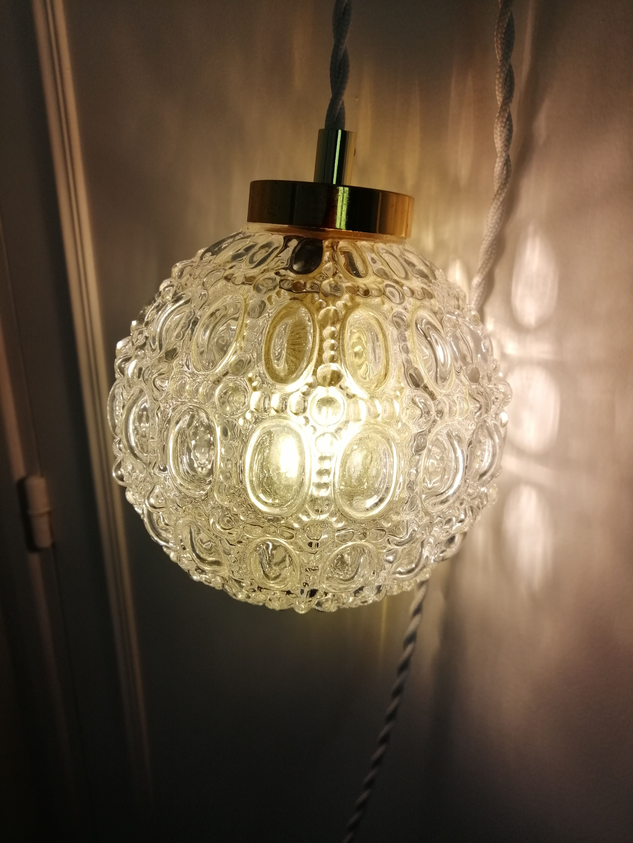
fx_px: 658
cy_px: 422
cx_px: 316
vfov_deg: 65.3
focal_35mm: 27
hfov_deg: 51.4
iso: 50
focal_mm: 3.95
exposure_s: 1/118
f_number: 1.8
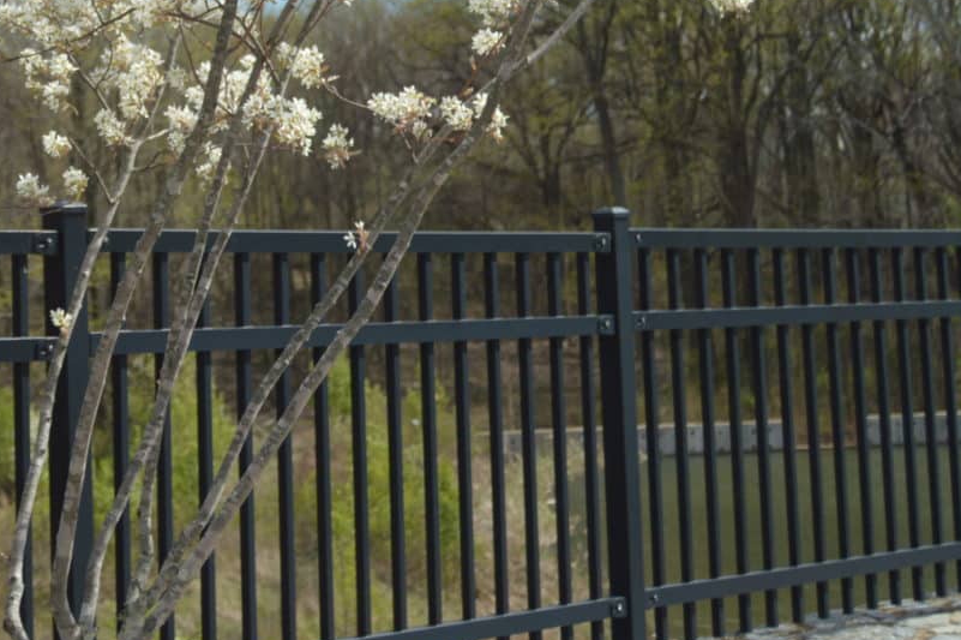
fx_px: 2454
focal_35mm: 92
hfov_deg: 21.6
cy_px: -140
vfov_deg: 14.4
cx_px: 88
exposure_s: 1/1000
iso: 100
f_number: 3.8
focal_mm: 24
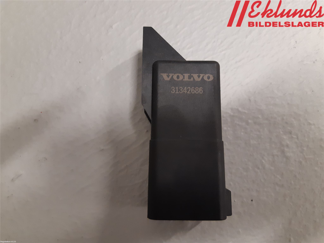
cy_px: 122
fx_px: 243
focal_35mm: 26
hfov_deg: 67.3
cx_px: 162
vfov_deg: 53.1
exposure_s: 1/50
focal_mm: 3.93
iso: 200
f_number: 1.7
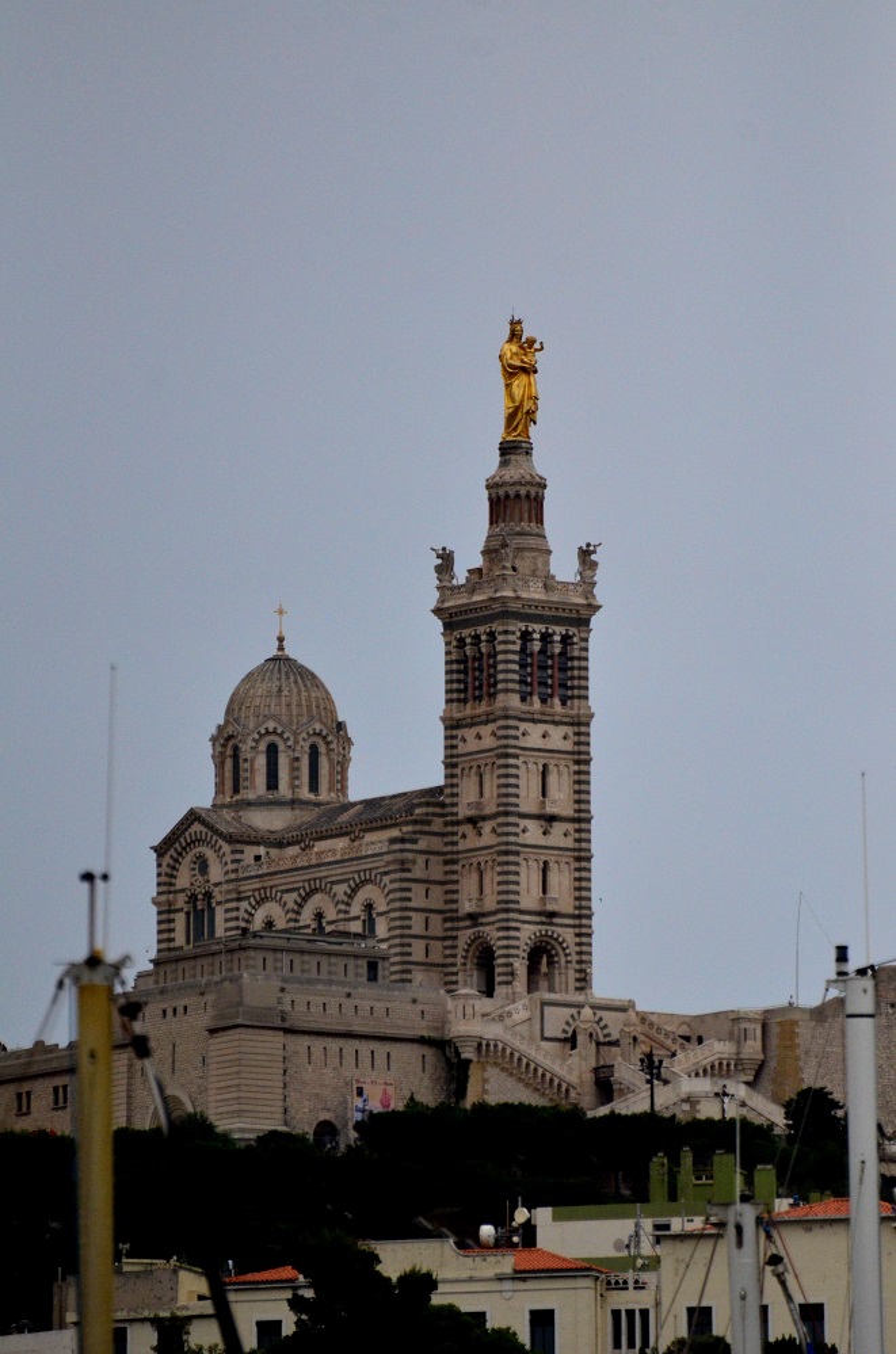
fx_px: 16887
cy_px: 677
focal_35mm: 450
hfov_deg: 3.0
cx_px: 448
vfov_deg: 4.6
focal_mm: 300
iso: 1800
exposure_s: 1/8000
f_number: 5.6
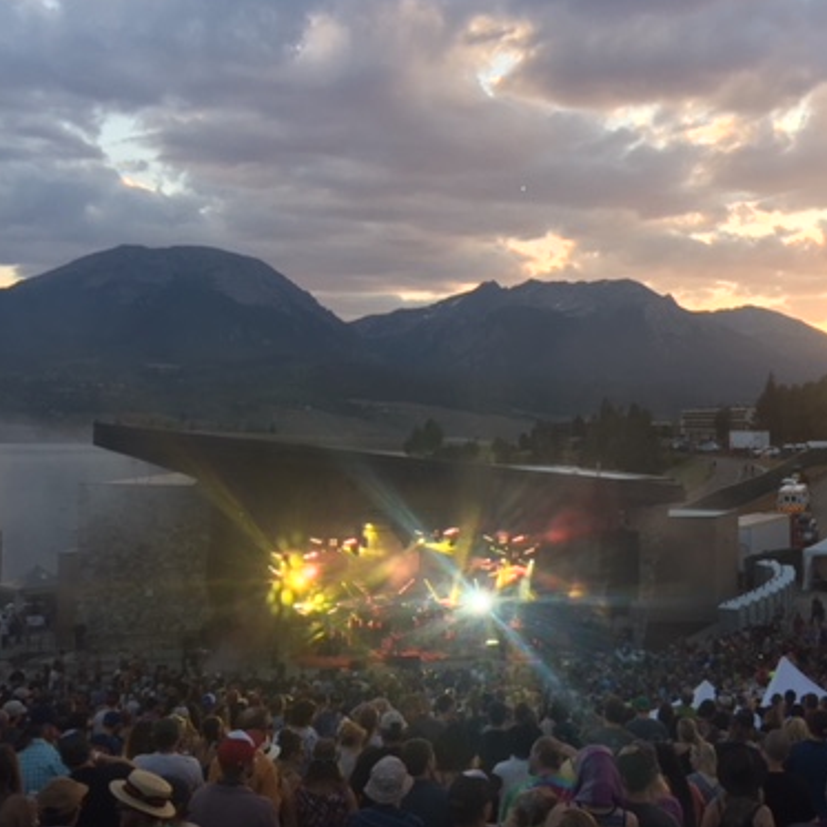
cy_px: 401
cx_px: 521
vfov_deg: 38.3
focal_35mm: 44
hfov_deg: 38.1
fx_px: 1189
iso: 32
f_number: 2.2
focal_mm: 4.15
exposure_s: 1/120
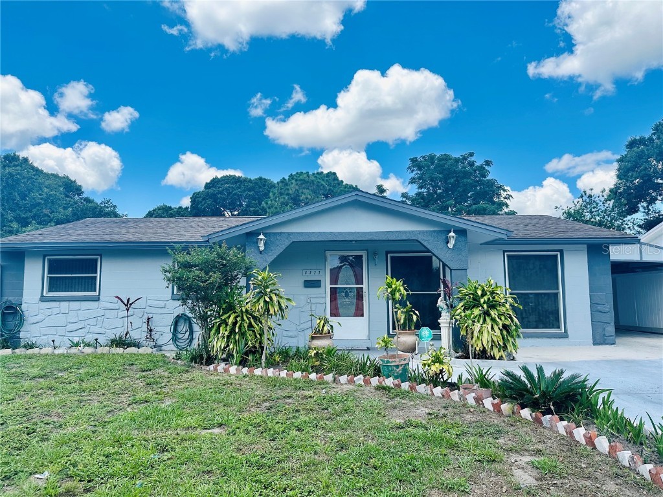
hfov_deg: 71.6
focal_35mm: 24
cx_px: 332
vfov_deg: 56.8
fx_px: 460
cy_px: 248
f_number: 1.78
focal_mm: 6.86
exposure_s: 1/3861
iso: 80
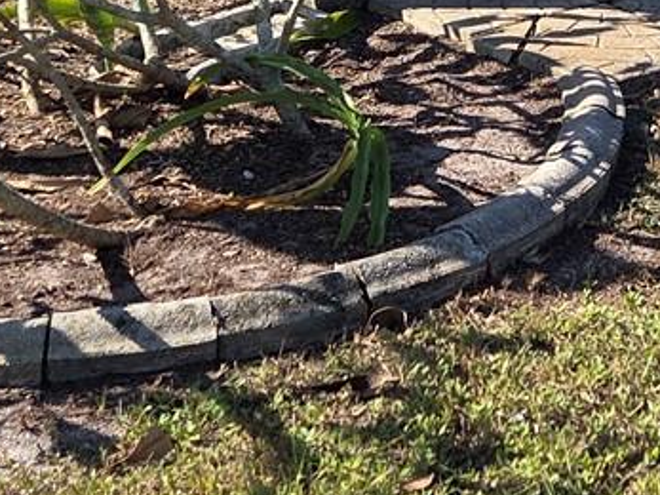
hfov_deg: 18.0
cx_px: 706
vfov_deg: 12.3
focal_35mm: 106
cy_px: -495
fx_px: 2020
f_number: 1.8
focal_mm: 5.4
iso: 80
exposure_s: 1/2715
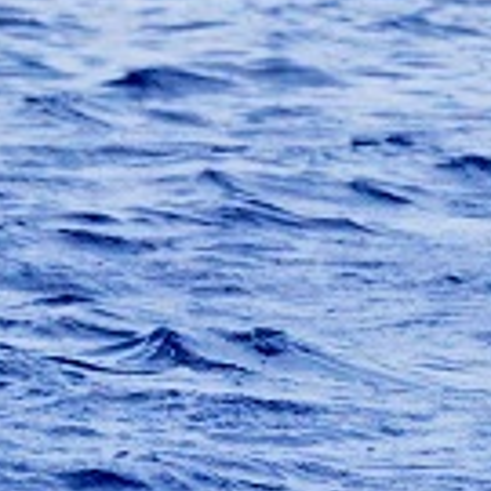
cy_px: -456
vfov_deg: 1.2
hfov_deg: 1.2
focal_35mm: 1464
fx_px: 23496
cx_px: 409
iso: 2200
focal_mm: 155
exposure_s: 1/8000
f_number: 4.8
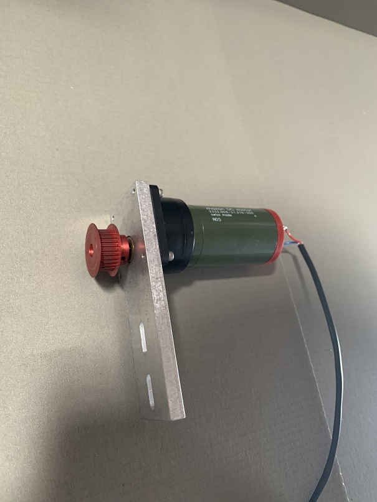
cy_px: 251
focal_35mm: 26
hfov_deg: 53.1
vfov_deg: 67.3
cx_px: 188
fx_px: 378
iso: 400
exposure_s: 1/51
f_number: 1.8
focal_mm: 4.25
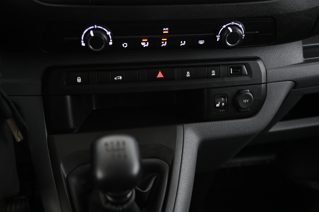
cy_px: 106
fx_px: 336
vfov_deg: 35.0
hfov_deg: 50.7
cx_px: 160
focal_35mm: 38
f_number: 4
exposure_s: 1/10
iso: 2000
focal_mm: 38
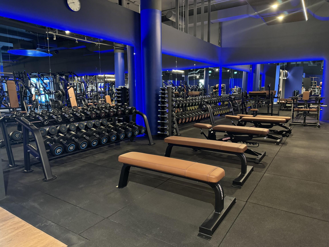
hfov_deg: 71.6
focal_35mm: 24
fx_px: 228
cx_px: 164
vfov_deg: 56.8
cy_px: 124
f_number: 1.78
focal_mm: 6.86
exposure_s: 1/35
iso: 1000
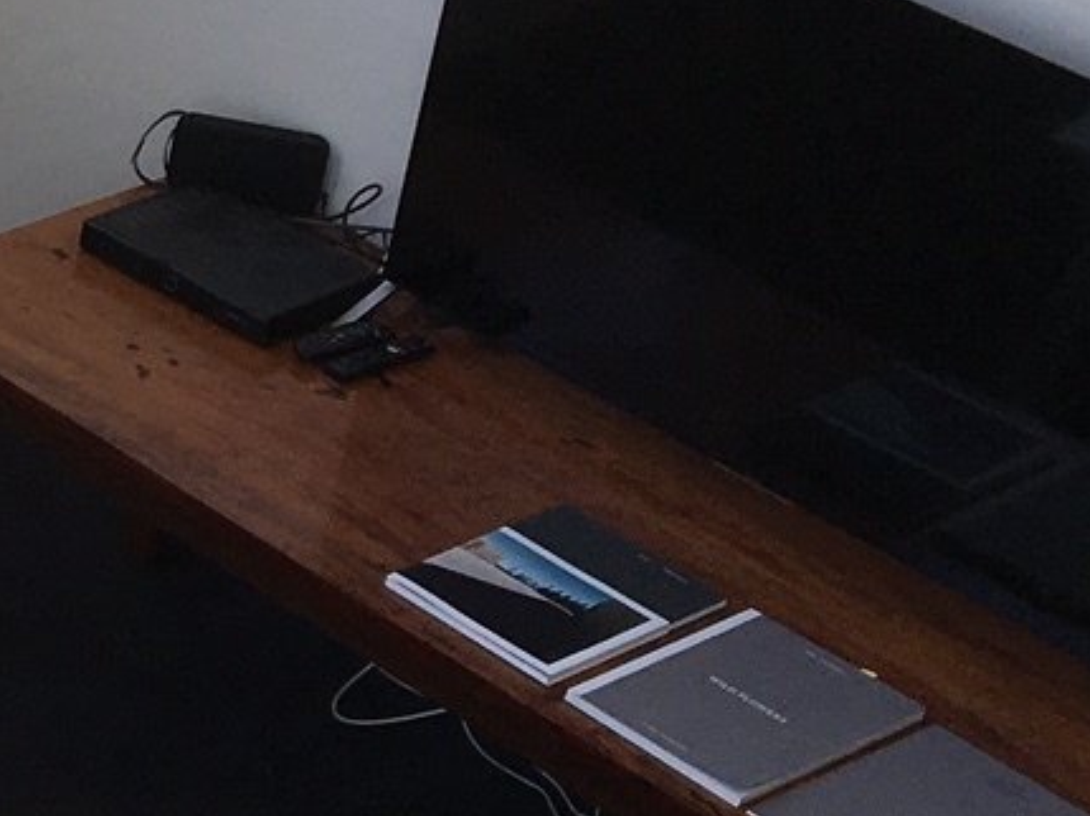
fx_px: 4280
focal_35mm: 136
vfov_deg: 10.9
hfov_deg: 13.0
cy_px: 319
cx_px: -958
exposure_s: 1/104
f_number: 2.2
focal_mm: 4.15
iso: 25
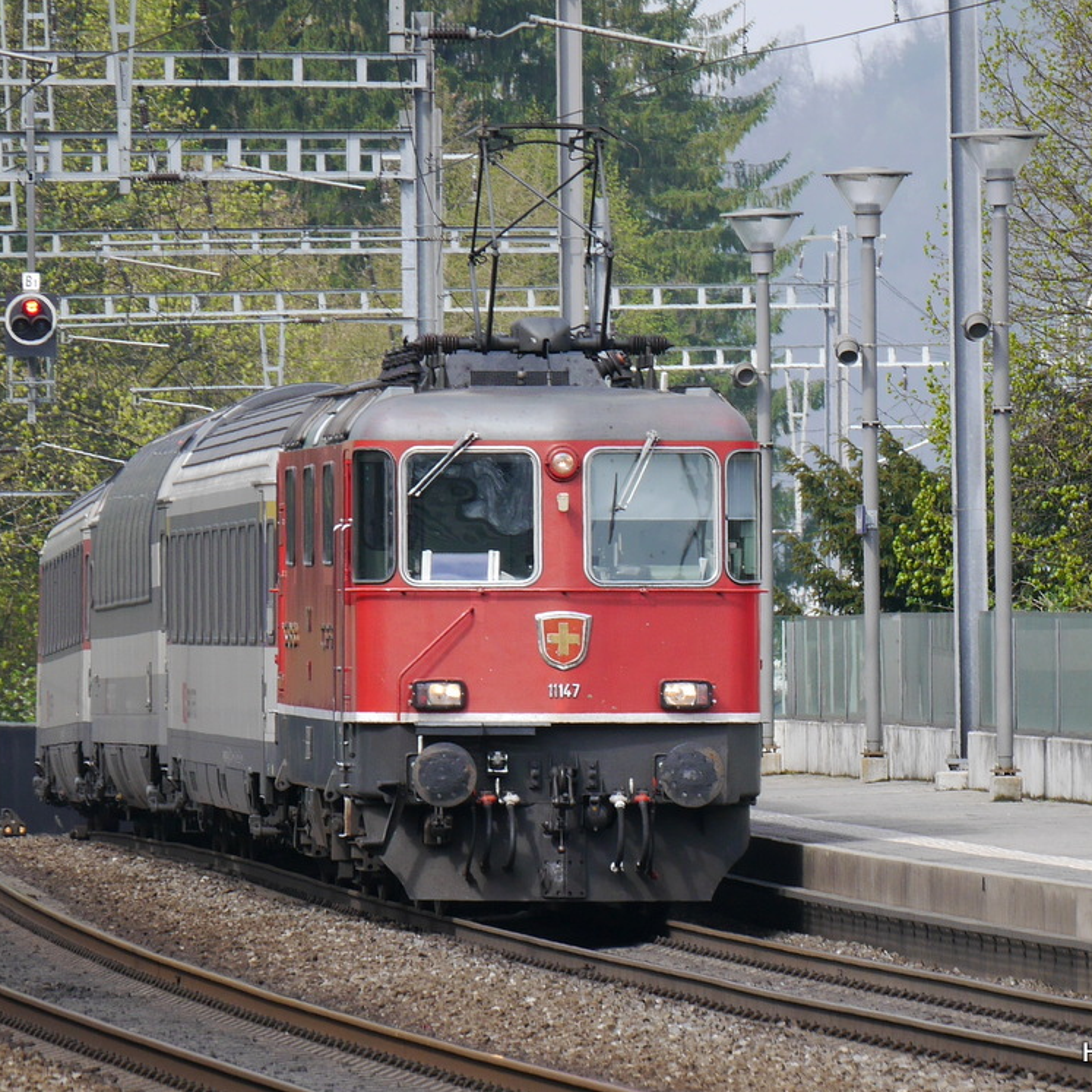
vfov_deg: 4.9
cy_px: 547
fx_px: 12670
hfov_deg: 4.9
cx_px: 436
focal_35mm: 355
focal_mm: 150
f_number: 5.6
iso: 160
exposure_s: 1/320
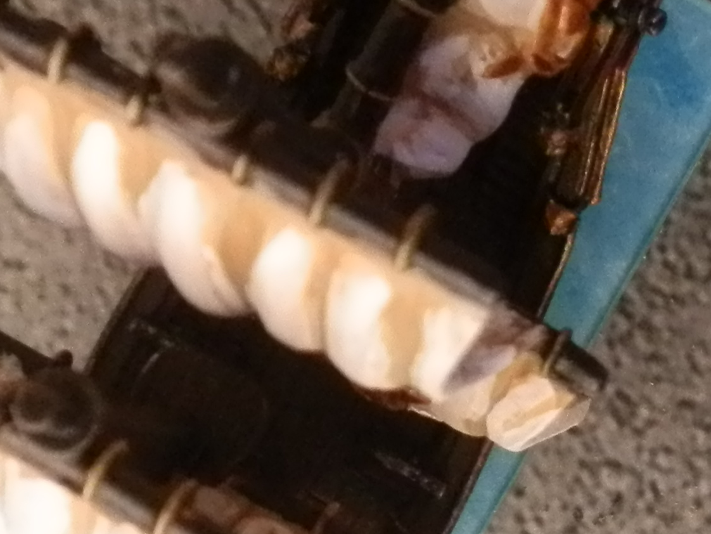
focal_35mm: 107
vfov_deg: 13.3
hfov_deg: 17.8
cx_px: 764
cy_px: 697
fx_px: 2198
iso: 400
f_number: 3.1
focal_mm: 5
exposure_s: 1/125
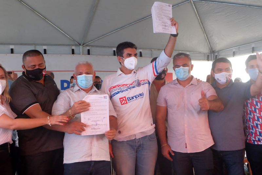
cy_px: 88
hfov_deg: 50.7
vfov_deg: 35.0
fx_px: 276
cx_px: 131
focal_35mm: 38
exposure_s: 1/180
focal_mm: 25.6
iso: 4000
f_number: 6.4
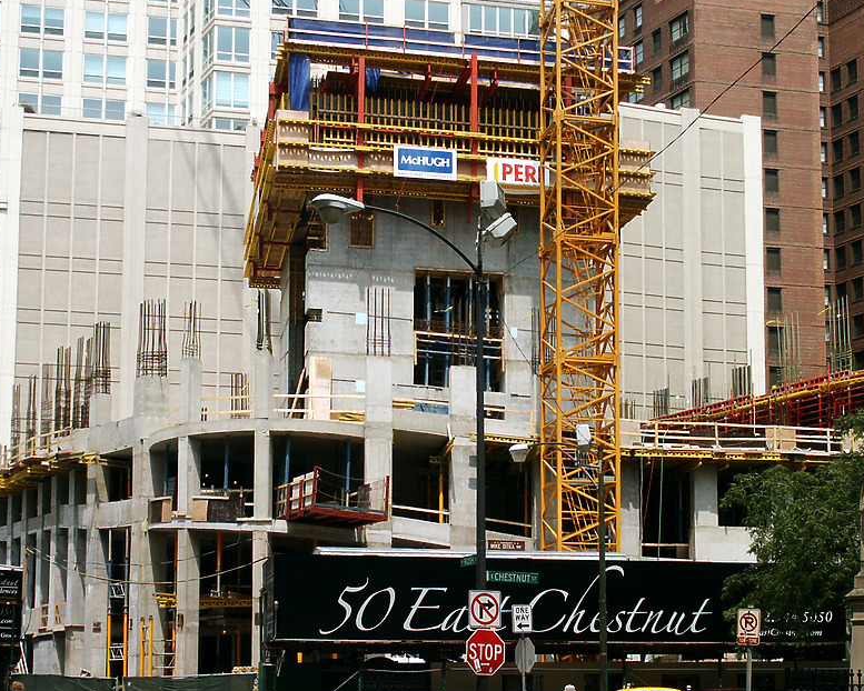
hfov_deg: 36.0
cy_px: 367
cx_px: 430
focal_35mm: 52
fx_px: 1330
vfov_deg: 29.1
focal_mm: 9.59
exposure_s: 1/180
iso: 64
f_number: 8
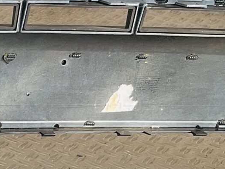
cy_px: 173
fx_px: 923
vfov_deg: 10.3
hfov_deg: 13.3
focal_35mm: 142
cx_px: -80
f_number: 1.8
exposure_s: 1/397
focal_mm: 3
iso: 16
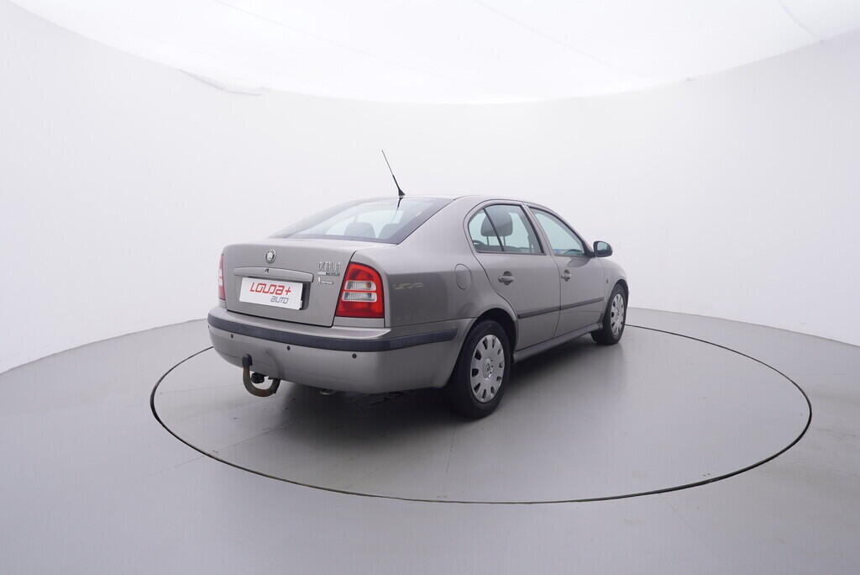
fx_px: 538
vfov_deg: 56.2
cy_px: 288
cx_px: 430
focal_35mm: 22
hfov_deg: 77.3
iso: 200
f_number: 5
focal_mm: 15
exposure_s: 1/80
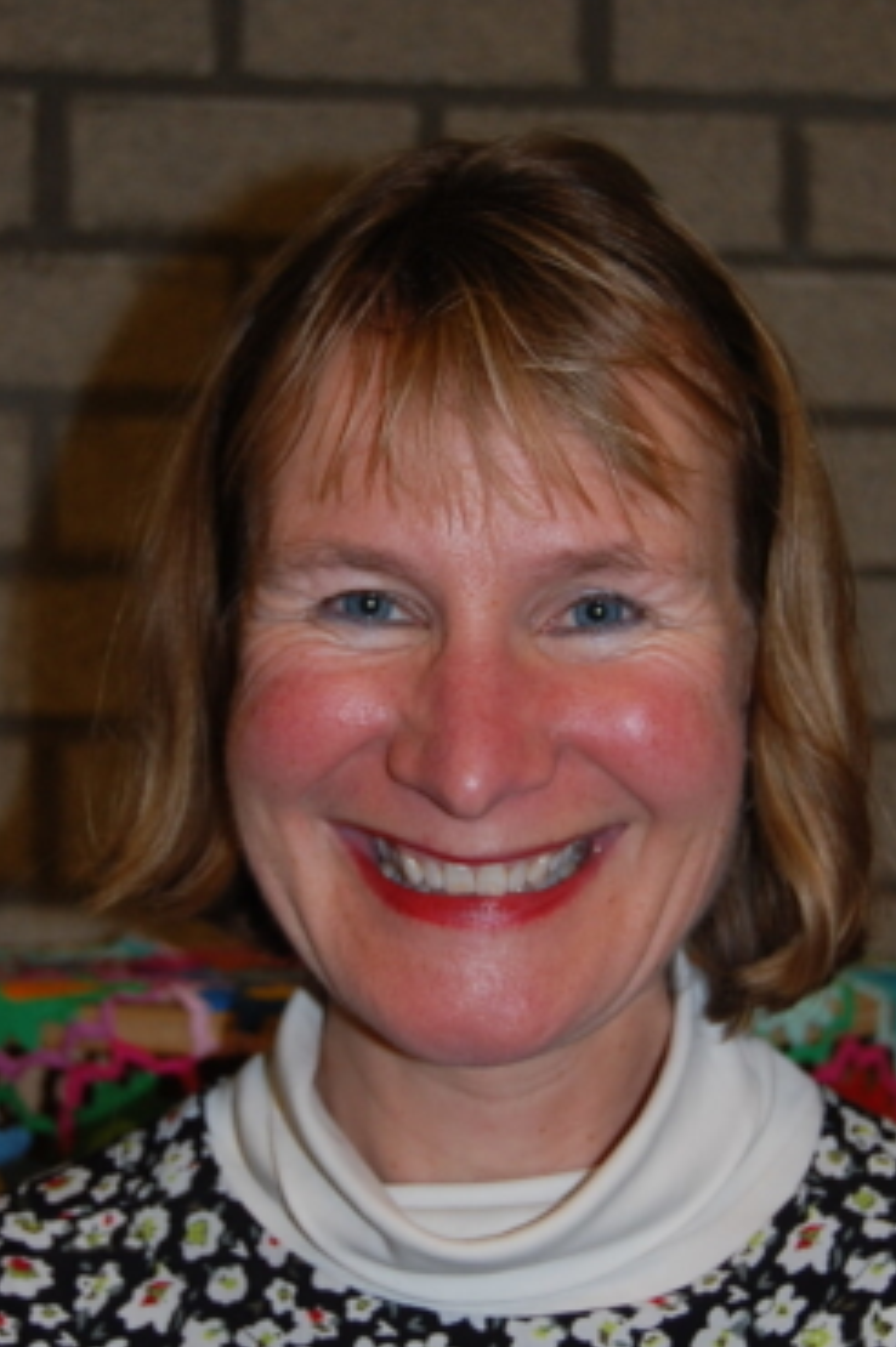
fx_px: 2768
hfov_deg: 18.4
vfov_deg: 27.4
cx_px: 523
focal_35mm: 74
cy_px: 659
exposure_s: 1/60
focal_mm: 38
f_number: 4.8
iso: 400
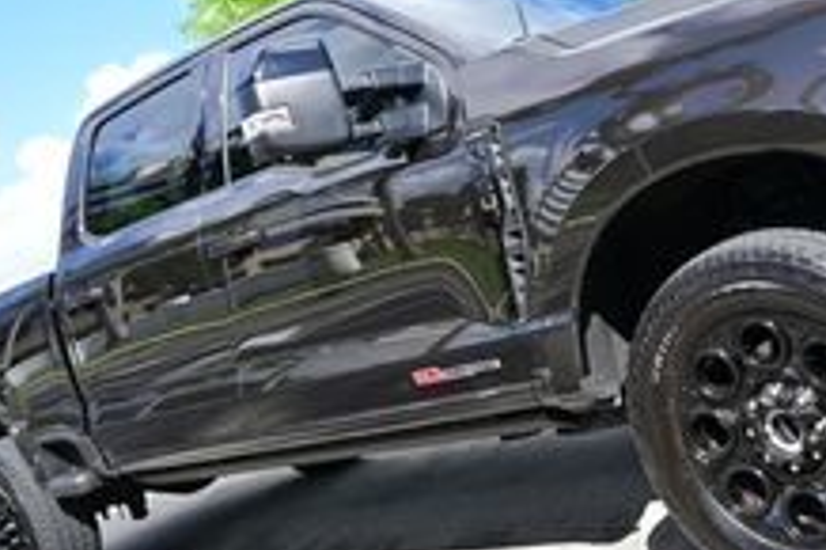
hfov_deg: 43.5
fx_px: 1009
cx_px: 591
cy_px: 144
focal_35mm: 44
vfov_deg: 30.0
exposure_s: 1/160
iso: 100
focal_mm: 16
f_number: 6.3
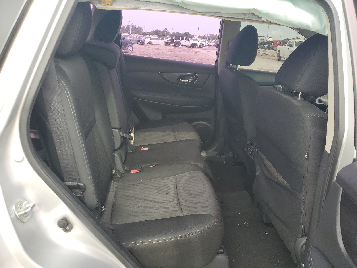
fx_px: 268
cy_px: 134
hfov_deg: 67.3
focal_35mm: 26
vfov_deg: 53.1
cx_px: 178
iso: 50
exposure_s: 1/333
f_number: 1.5
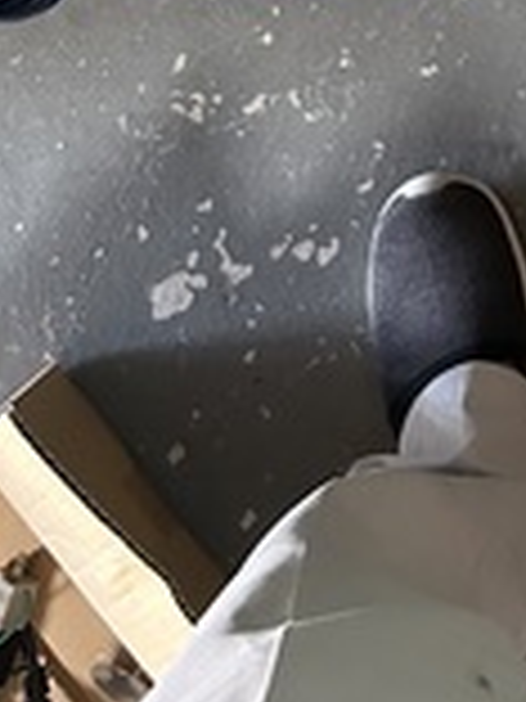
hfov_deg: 15.9
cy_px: -428
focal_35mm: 89
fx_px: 1803
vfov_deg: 18.7
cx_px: 661
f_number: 1.5
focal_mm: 5.7
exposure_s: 1/55
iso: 500
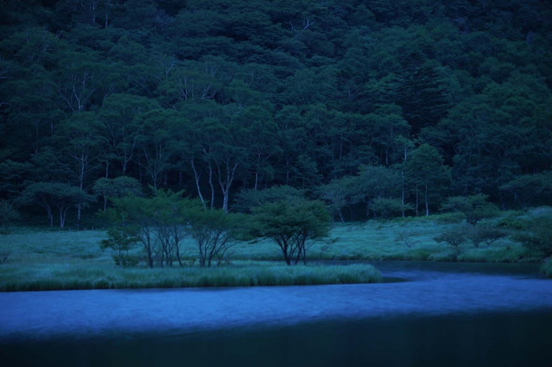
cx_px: 276
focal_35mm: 135
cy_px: 184
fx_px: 2069
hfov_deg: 15.2
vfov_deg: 10.2
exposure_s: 30
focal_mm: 135
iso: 50
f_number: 2.8
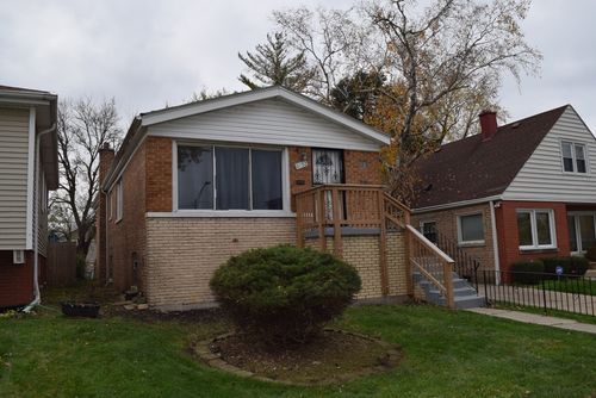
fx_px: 497
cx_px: 298
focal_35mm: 30
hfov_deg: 61.9
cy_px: 199
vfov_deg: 43.7
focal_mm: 20
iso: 100
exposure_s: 1/160
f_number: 6.3
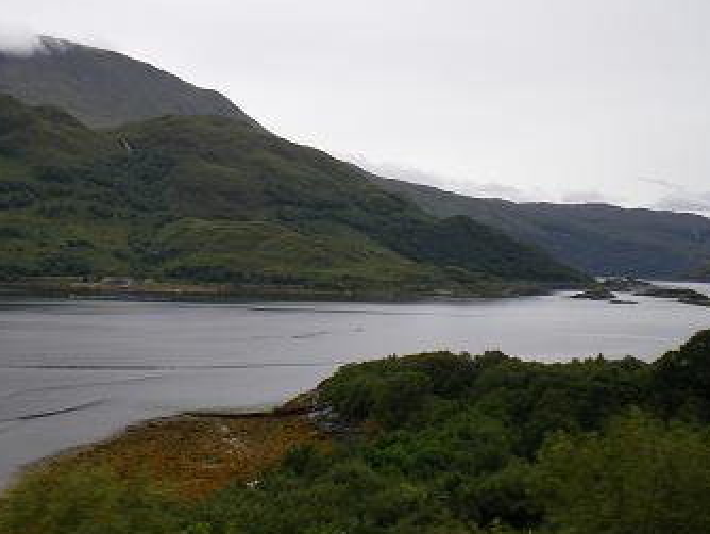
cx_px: 179
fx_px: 1232
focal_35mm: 60
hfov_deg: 31.6
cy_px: 230
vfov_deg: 24.4
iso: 64
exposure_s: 1/200
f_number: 4.6
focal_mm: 6.3
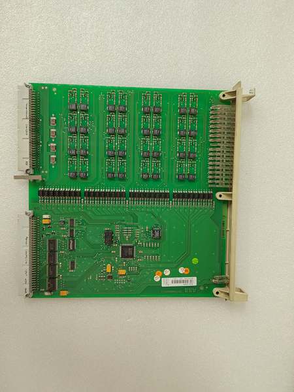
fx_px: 260
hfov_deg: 58.9
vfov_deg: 73.9
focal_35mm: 23
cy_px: 196
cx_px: 147
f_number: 1.9
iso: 1206
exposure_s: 1/50
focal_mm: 5.52
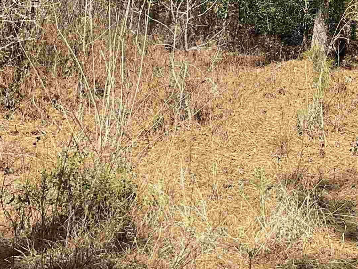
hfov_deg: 22.9
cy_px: -40
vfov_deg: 17.1
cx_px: 324
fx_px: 858
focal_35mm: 83
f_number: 1.8
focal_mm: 3
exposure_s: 1/944
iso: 16
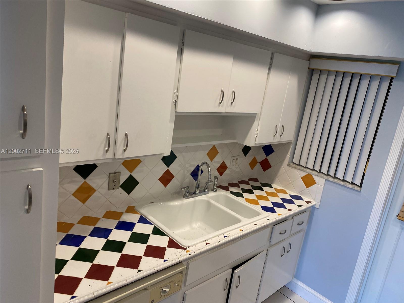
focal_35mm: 26
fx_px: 303
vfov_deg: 53.1
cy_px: 152
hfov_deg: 67.3
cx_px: 202
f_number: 1.8
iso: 125
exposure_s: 1/120
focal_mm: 4.25
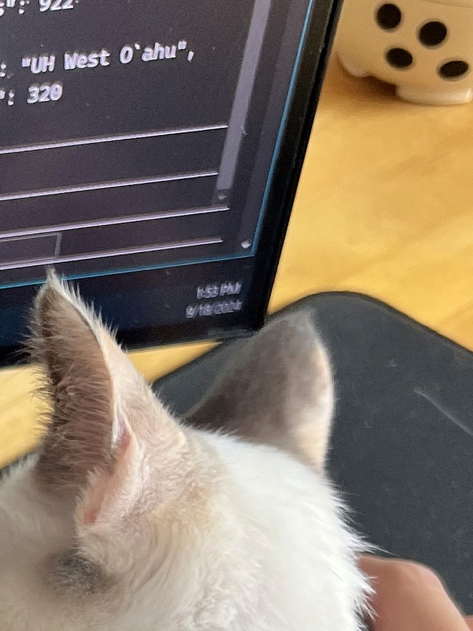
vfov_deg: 18.4
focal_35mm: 98
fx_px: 1786
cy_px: 866
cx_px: -293
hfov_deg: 13.9
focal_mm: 5.7
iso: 100
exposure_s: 1/121
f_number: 1.5
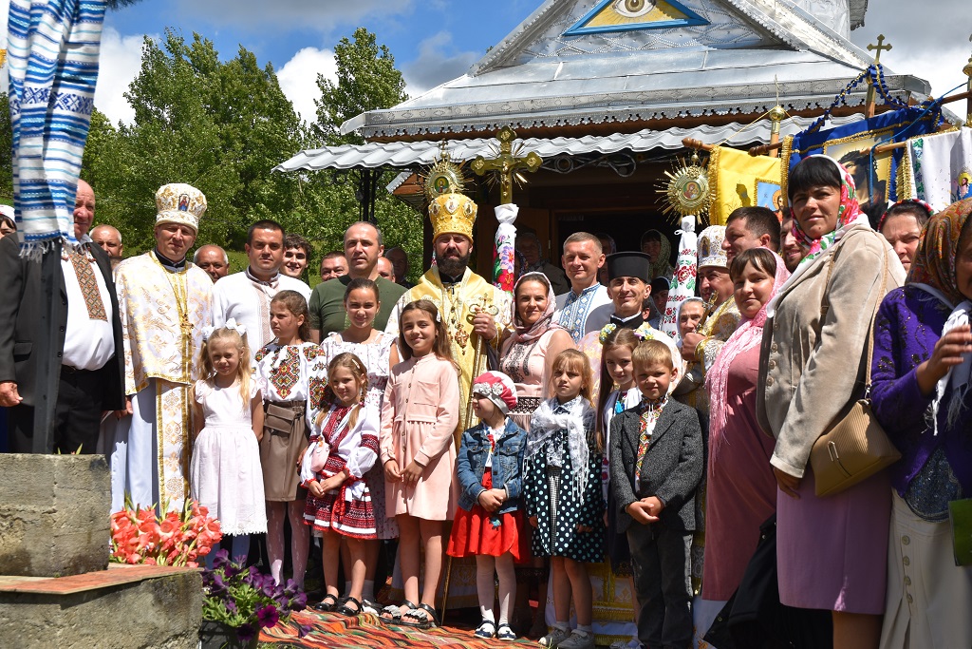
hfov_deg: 42.3
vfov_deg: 29.0
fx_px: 1256
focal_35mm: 46
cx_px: 486
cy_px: 324
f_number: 9
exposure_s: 1/320
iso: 100
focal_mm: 31
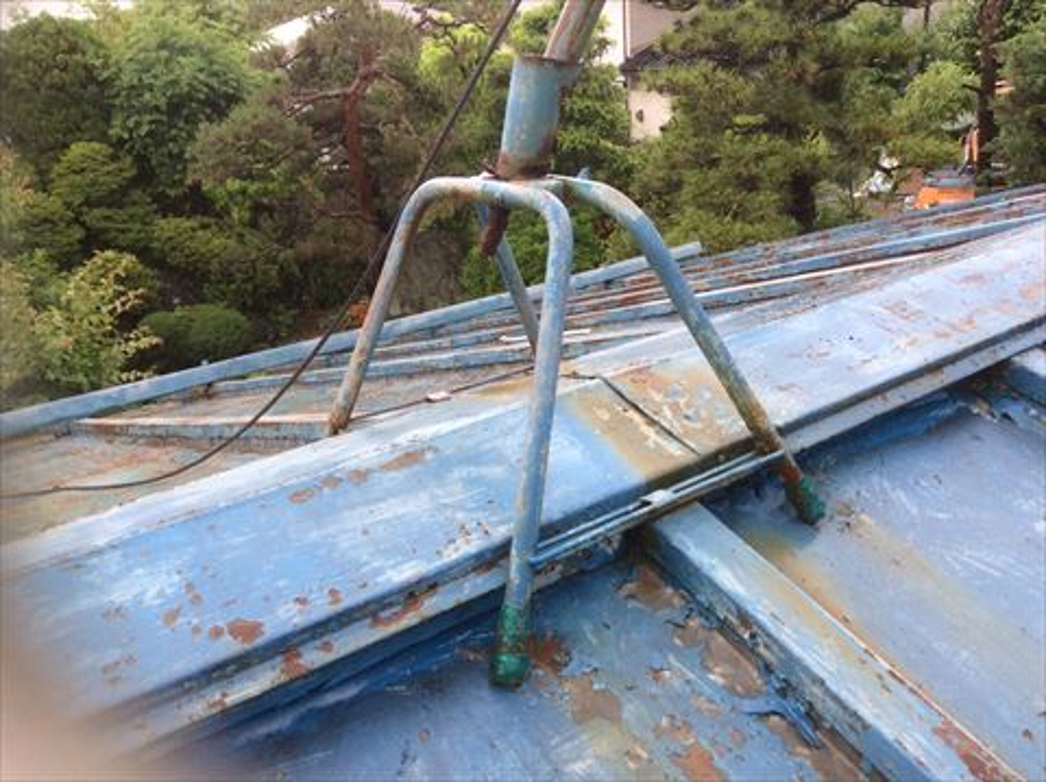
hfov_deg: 56.9
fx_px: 966
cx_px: 523
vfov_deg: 44.1
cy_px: 391
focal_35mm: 32
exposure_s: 1/122
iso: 32
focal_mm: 3.3
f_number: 2.4
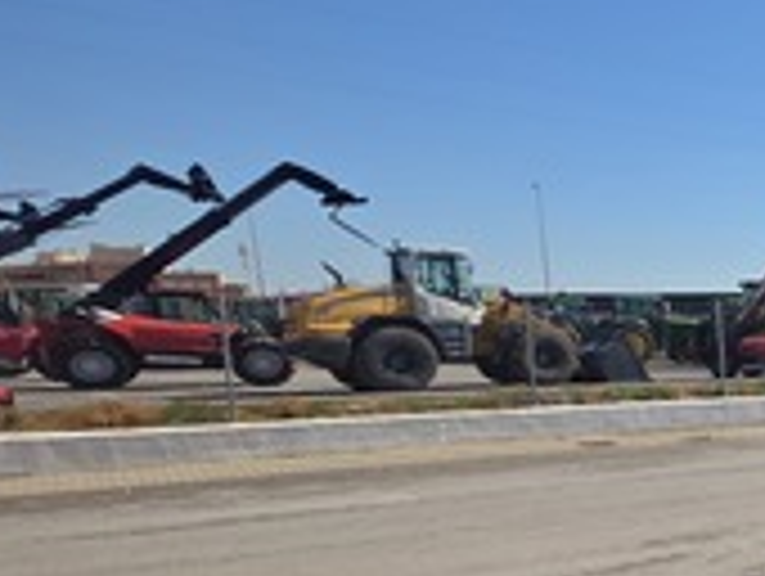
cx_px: 1186
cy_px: 468
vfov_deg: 33.4
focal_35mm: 42
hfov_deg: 27.6
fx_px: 929
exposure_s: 1/2246
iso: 40
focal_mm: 2.2
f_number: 1.9
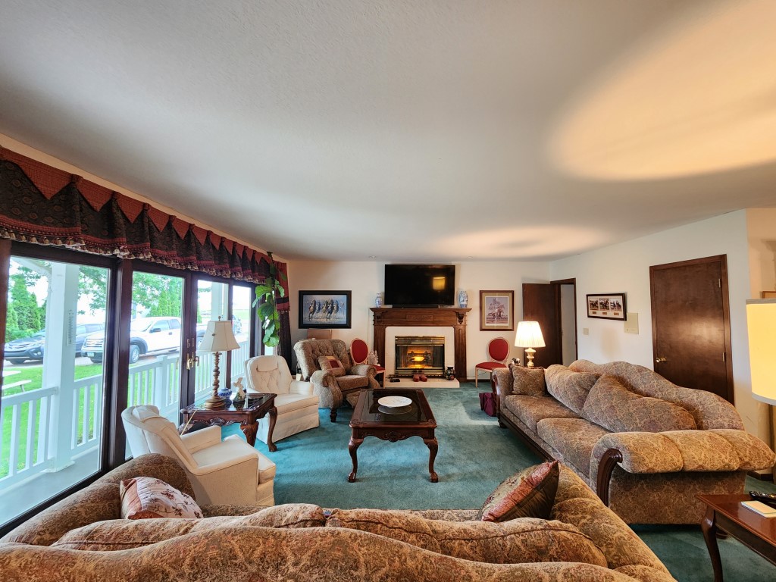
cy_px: 291
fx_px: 291
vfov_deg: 89.9
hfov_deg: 106.2
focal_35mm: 13
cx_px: 388
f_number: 2.2
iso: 500
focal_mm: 2.2
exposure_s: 1/30
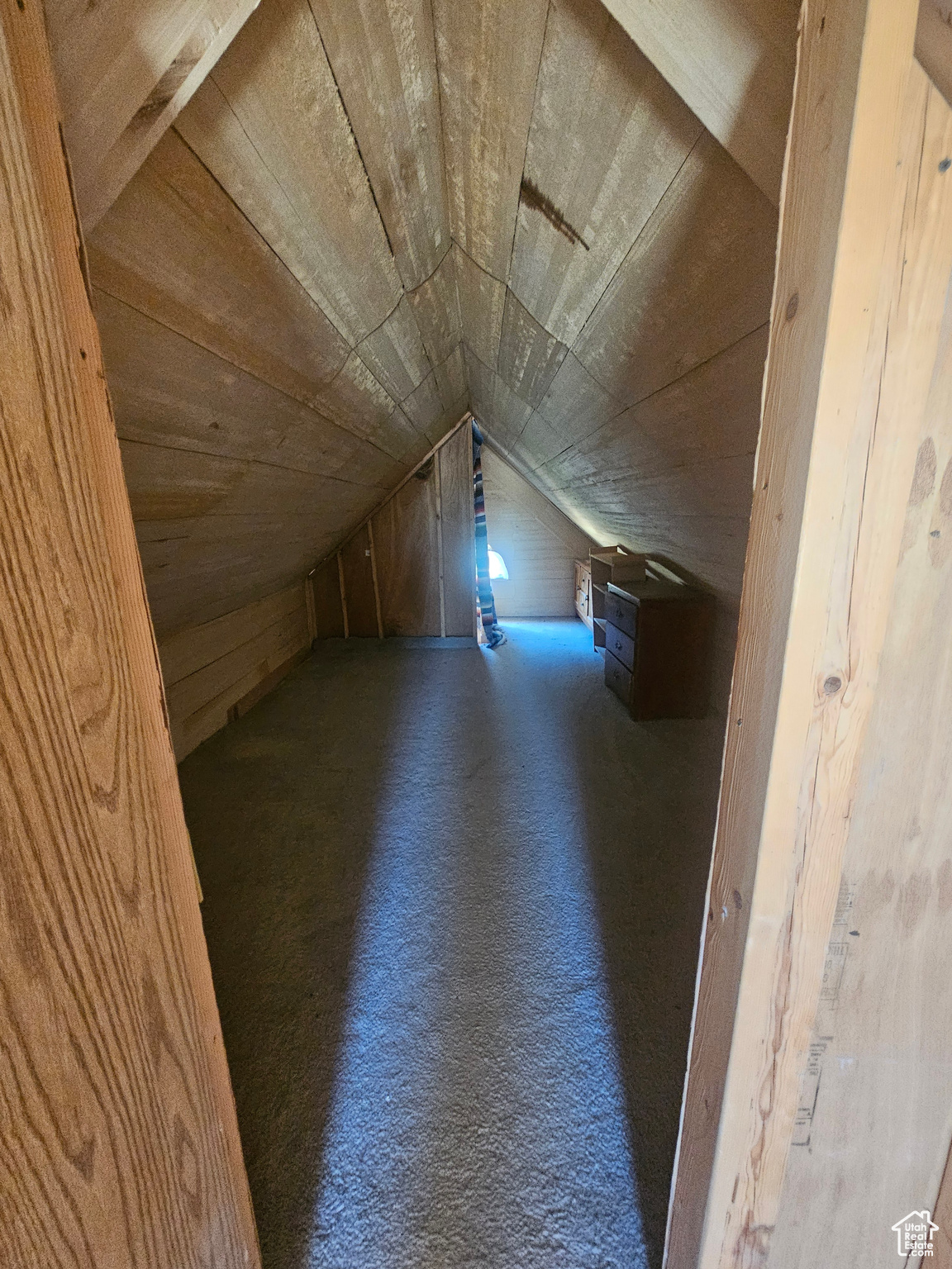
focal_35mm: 13
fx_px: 477
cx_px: 476
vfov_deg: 106.2
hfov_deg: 89.9
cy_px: 634
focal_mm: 2.2
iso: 800
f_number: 2.2
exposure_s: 1/24
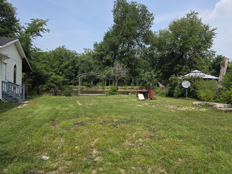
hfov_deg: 73.9
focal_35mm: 23
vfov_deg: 58.9
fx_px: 154
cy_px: 87
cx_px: 116
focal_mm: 6.3
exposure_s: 1/5017
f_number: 1.7
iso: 80
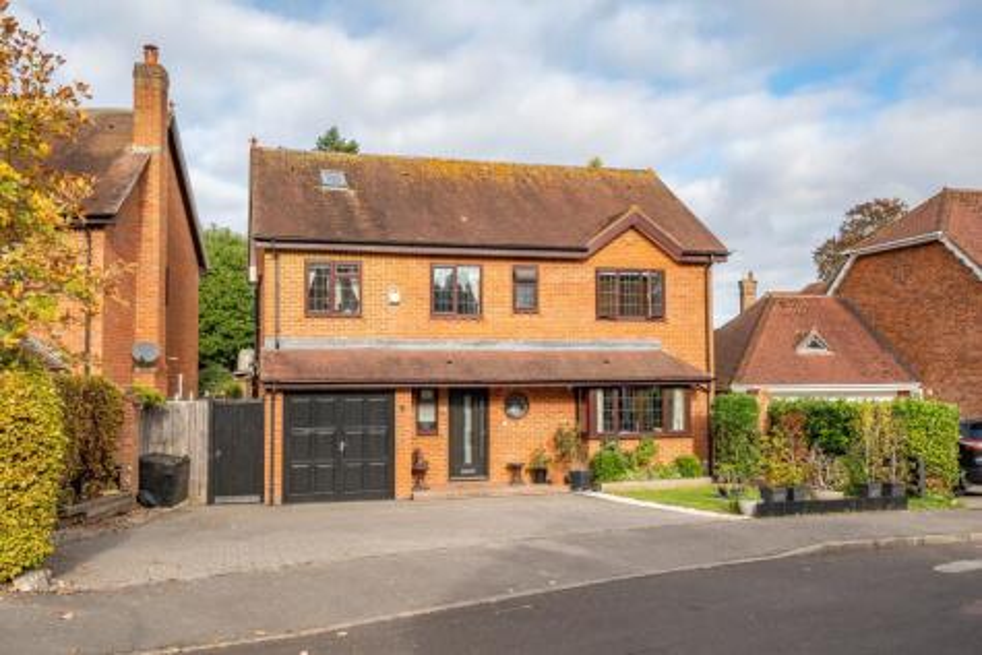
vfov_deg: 40.0
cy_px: 328
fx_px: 900
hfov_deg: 57.2
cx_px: 491
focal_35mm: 33
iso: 400
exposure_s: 1/400
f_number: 8
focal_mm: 22
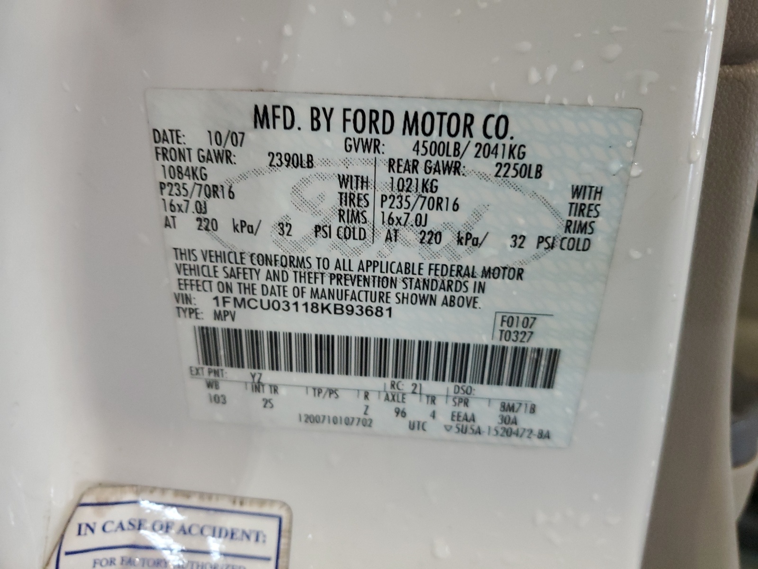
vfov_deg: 53.1
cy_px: 284
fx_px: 569
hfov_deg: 67.3
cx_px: 379
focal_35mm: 26
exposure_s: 1/40
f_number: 1.5
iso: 321
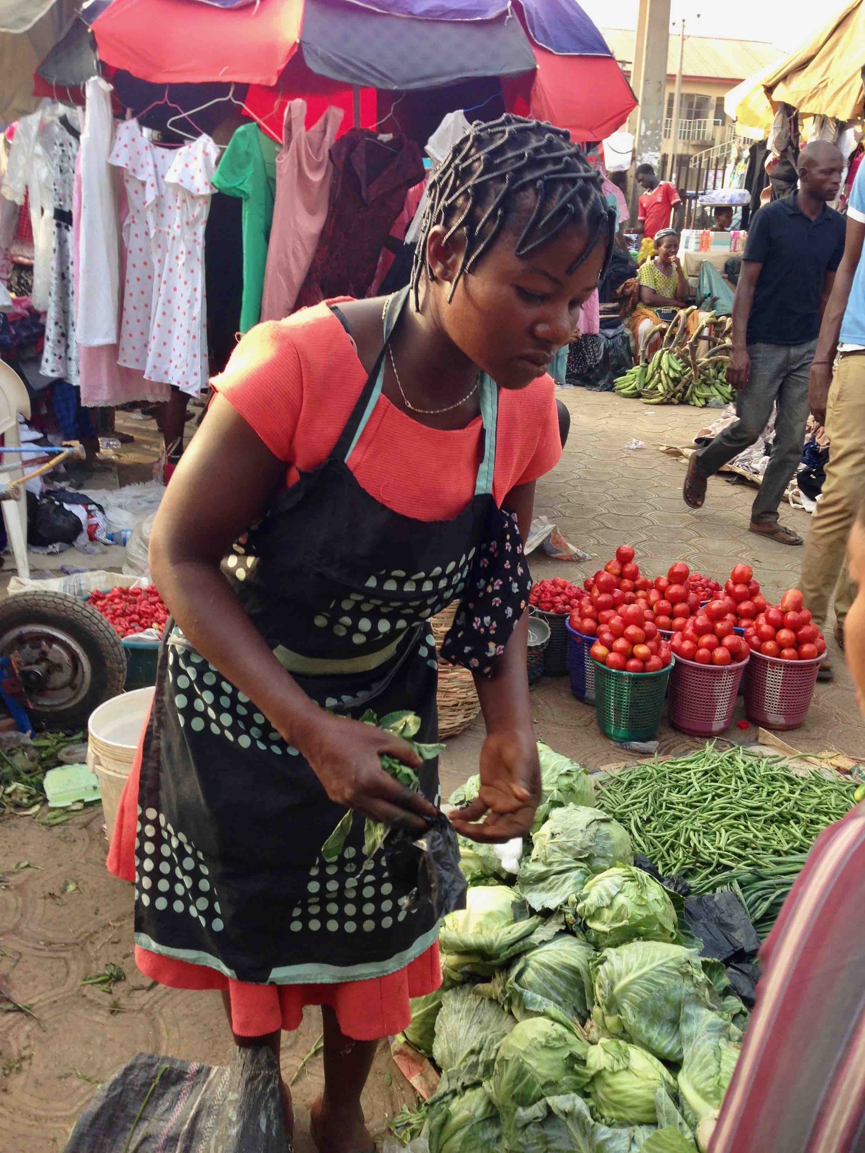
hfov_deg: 42.9
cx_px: 432
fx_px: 1099
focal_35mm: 33
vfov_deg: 55.4
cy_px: 576
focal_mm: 4.12
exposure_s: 1/128
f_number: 2.4
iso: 50
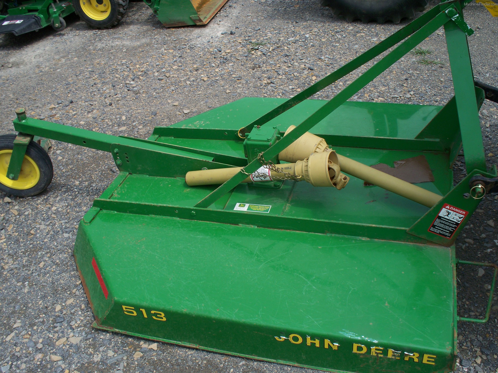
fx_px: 518
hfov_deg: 51.4
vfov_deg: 39.7
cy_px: 186
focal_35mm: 36
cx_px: 249
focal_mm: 7.54
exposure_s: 1/320
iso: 64
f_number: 5
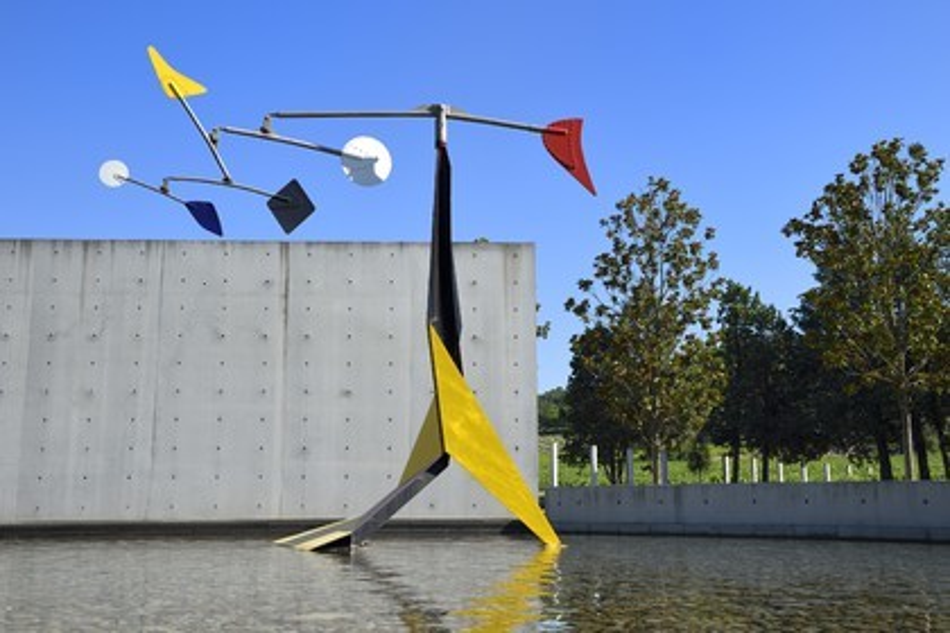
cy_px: 316
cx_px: 475
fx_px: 1108
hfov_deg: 46.4
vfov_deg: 31.9
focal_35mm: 42
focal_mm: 42
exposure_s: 1/250
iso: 200
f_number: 13
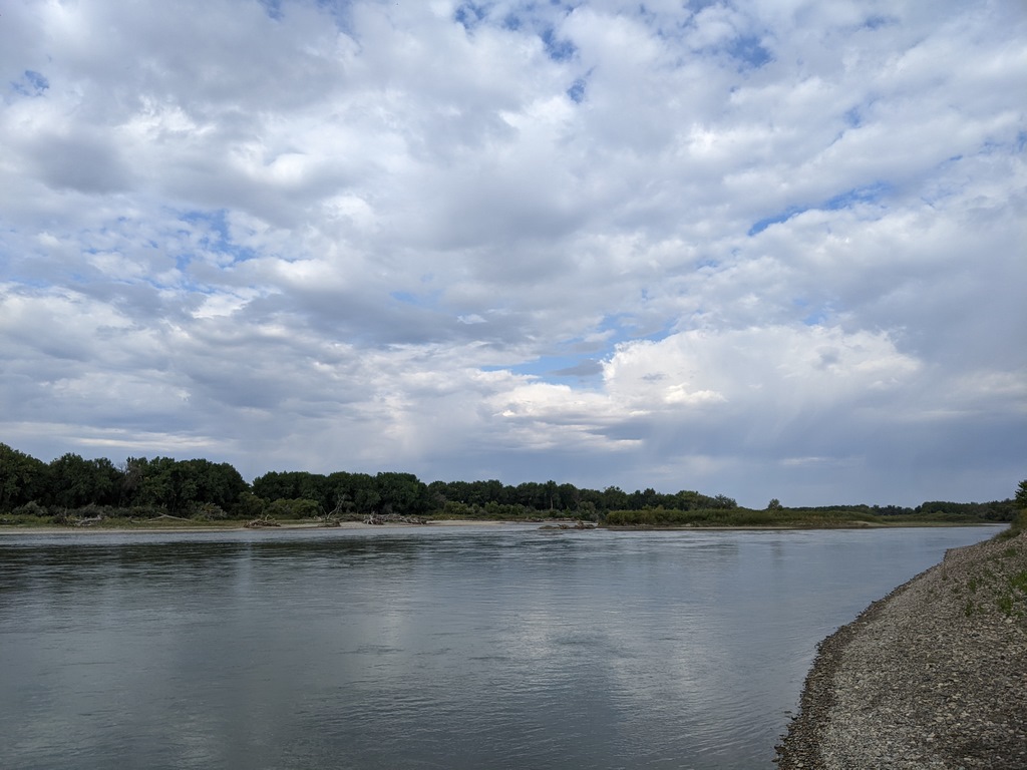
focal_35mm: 27
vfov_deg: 51.4
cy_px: 385
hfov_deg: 65.3
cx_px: 514
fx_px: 801
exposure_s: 1/3356
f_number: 1.8
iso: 73
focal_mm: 4.44
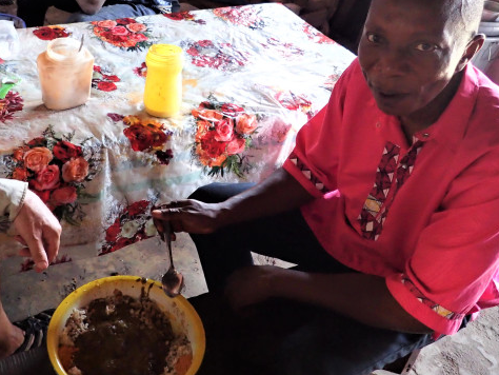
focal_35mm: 39
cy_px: 163
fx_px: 562
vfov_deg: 36.8
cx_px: 167
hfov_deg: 47.1
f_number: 2
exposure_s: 1/30
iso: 400
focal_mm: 4.5
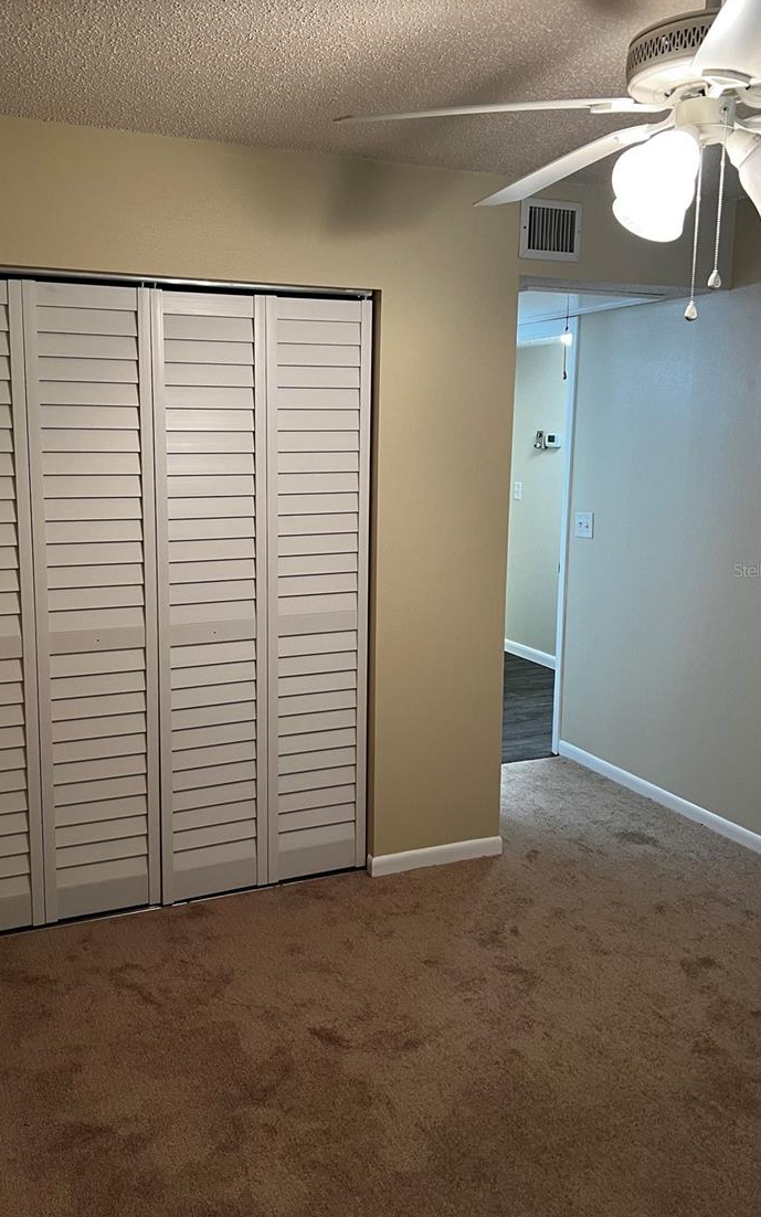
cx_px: 315
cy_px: 570
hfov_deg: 41.7
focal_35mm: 30
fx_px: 995
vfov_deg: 62.8
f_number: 1.5
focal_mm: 5.7
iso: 125
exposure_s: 1/60
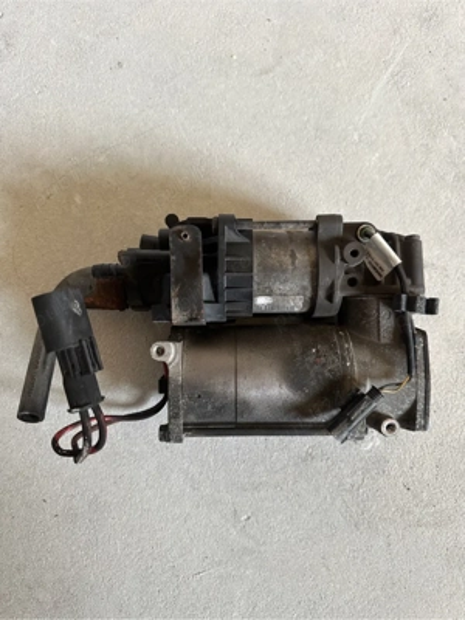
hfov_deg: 56.8
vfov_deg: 71.6
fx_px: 430
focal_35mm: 24
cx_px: 232
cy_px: 310
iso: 250
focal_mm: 6.86
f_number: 1.78
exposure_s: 1/66
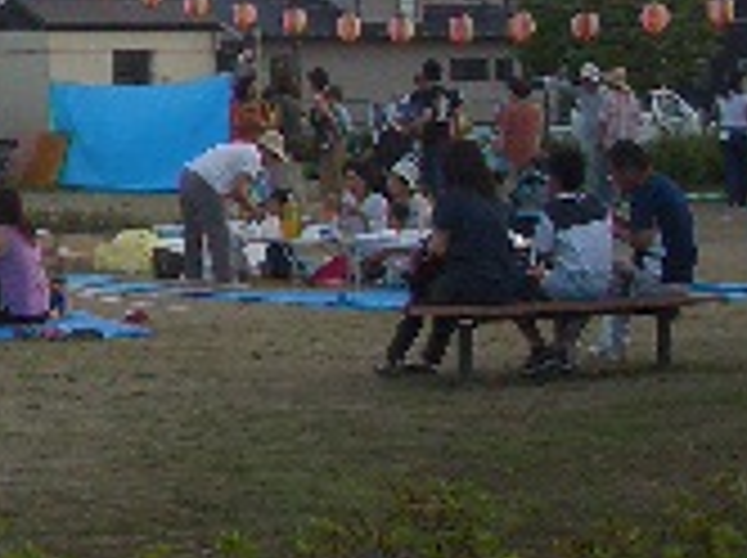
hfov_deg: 14.0
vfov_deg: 10.9
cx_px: -274
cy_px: 104
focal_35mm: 135
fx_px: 2909
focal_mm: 5.8
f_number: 4.3
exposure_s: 1/160
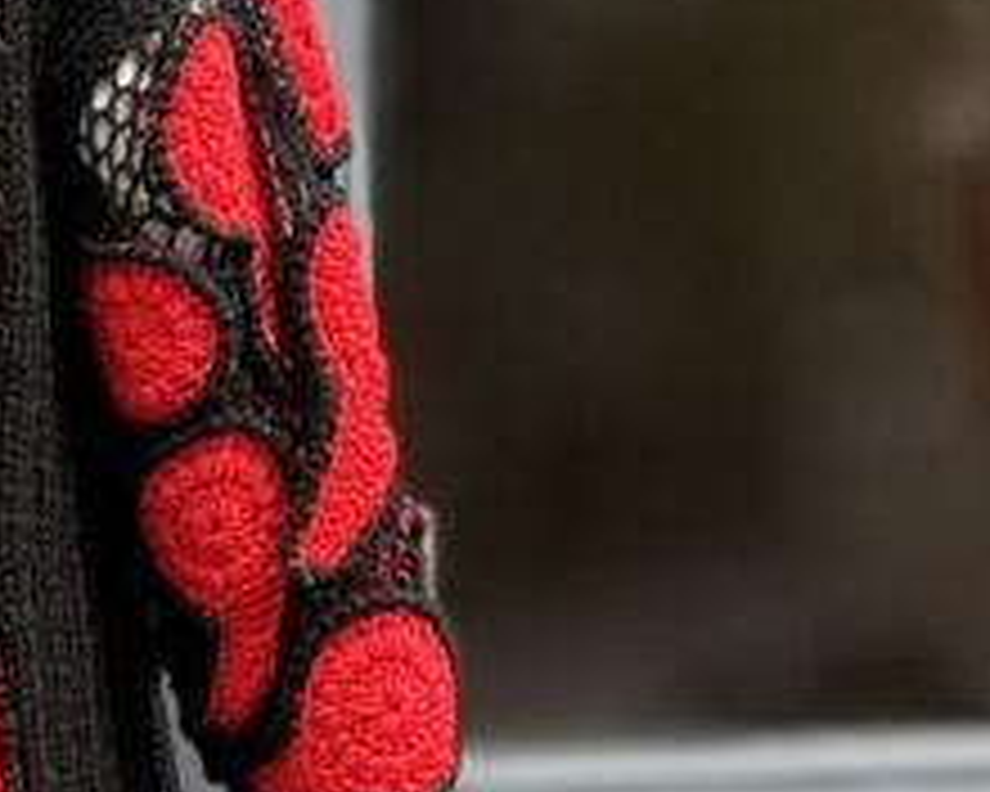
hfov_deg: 4.5
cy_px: 472
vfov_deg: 3.6
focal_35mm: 425
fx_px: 12453
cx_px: -315
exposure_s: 1/180
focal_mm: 15.66
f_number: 2.8
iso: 50
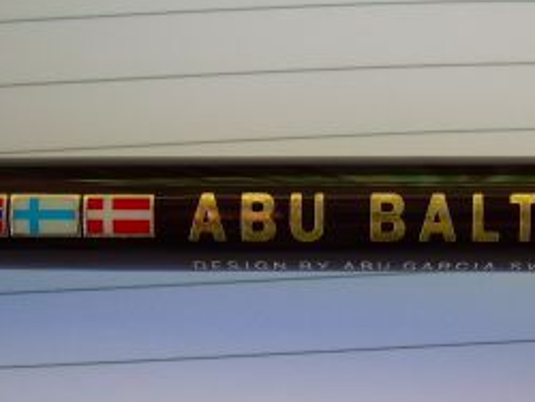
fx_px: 1176
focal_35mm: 76
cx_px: 377
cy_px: 215
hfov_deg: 25.4
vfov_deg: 19.4
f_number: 2.8
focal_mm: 6.3
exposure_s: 1/149
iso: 50
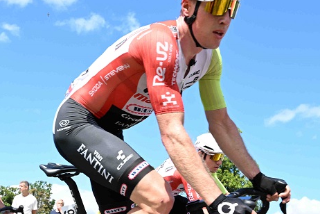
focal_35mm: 53
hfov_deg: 37.2
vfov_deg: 24.7
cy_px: 187
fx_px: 474
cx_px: 136
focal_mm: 20.5
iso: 400
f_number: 6.3
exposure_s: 1/1000
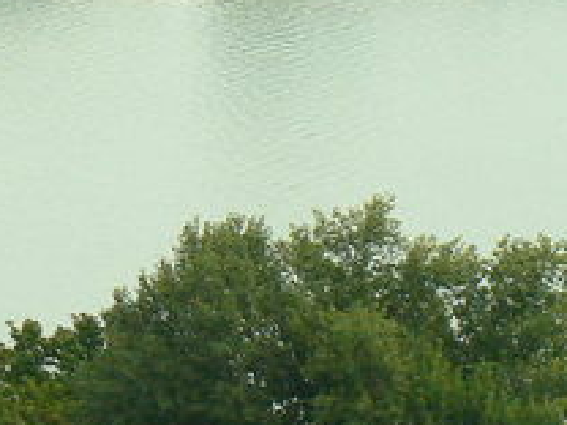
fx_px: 8010
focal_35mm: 489
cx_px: -278
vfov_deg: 3.0
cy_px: -3
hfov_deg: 4.0
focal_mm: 21.2
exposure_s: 1/400
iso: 80
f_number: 7.1
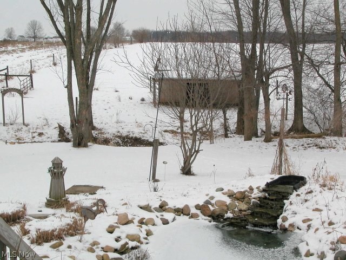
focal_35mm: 59
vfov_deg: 24.8
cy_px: 130
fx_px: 590
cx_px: 173
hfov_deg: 32.7
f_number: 7.6
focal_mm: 14.9
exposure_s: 1/502
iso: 100
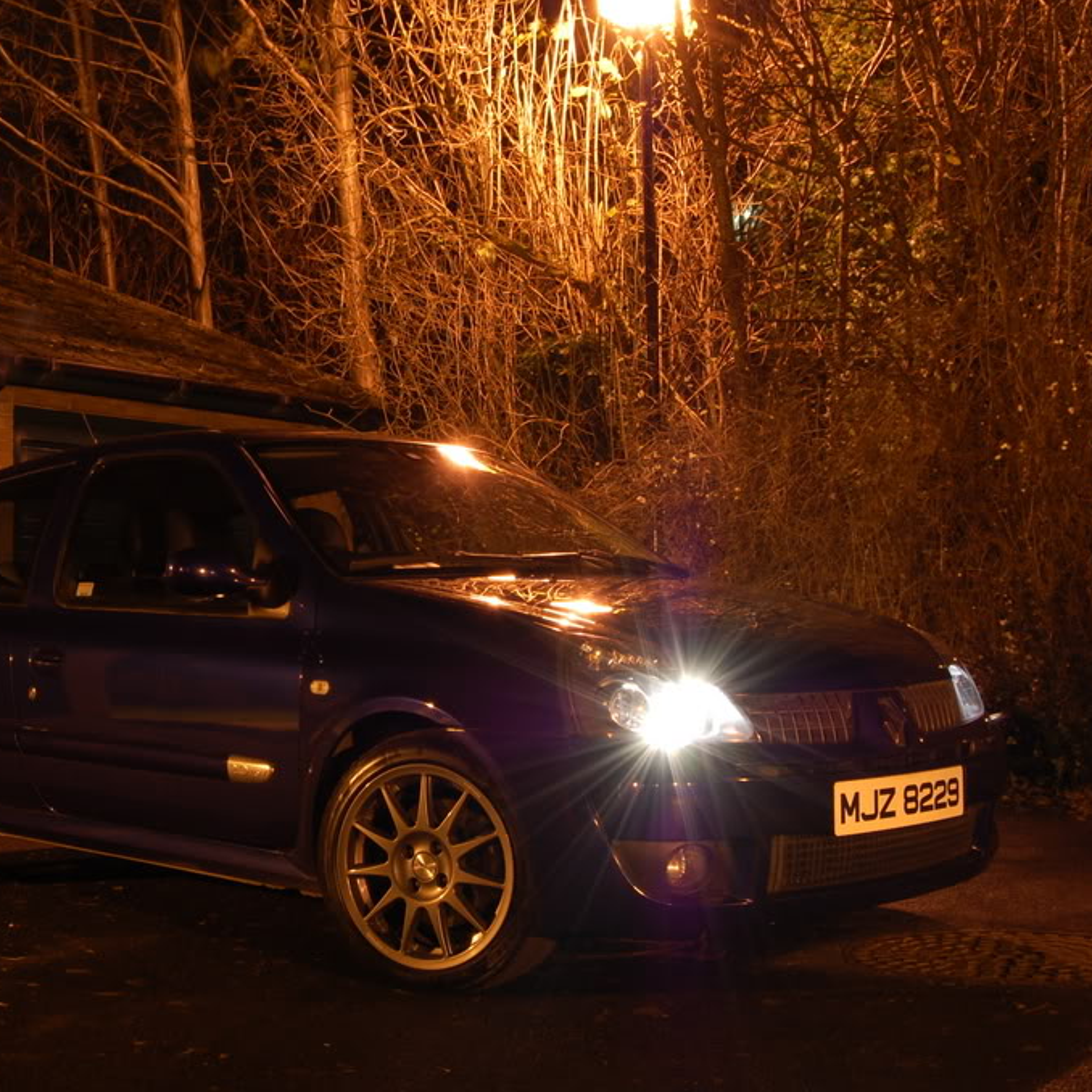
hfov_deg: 33.6
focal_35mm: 50
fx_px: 1785
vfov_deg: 34.0
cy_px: 545
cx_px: 337
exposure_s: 15
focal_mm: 26
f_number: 11
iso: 200
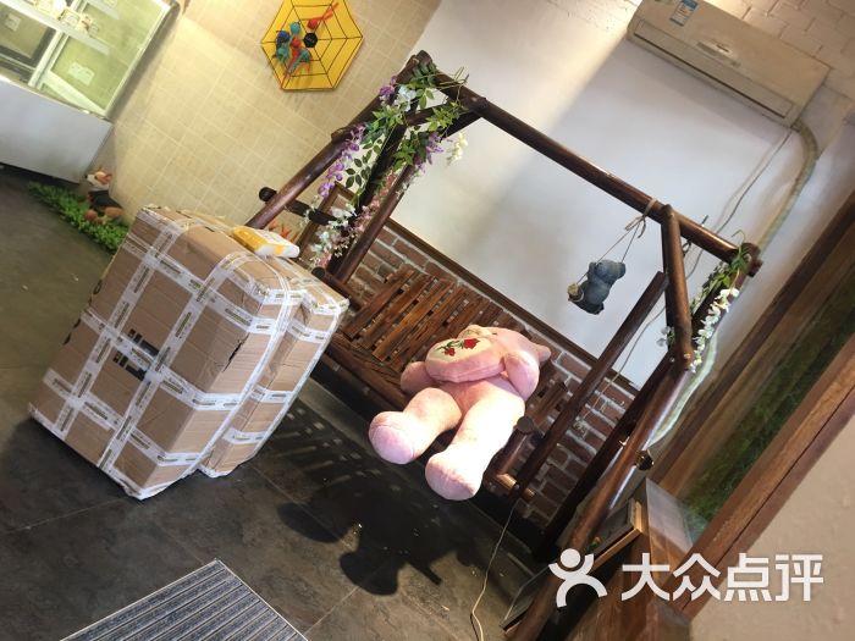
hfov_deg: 61.7
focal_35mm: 29
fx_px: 716
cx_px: 428
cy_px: 320
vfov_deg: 48.2
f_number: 2.2
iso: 50
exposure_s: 1/17
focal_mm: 4.15
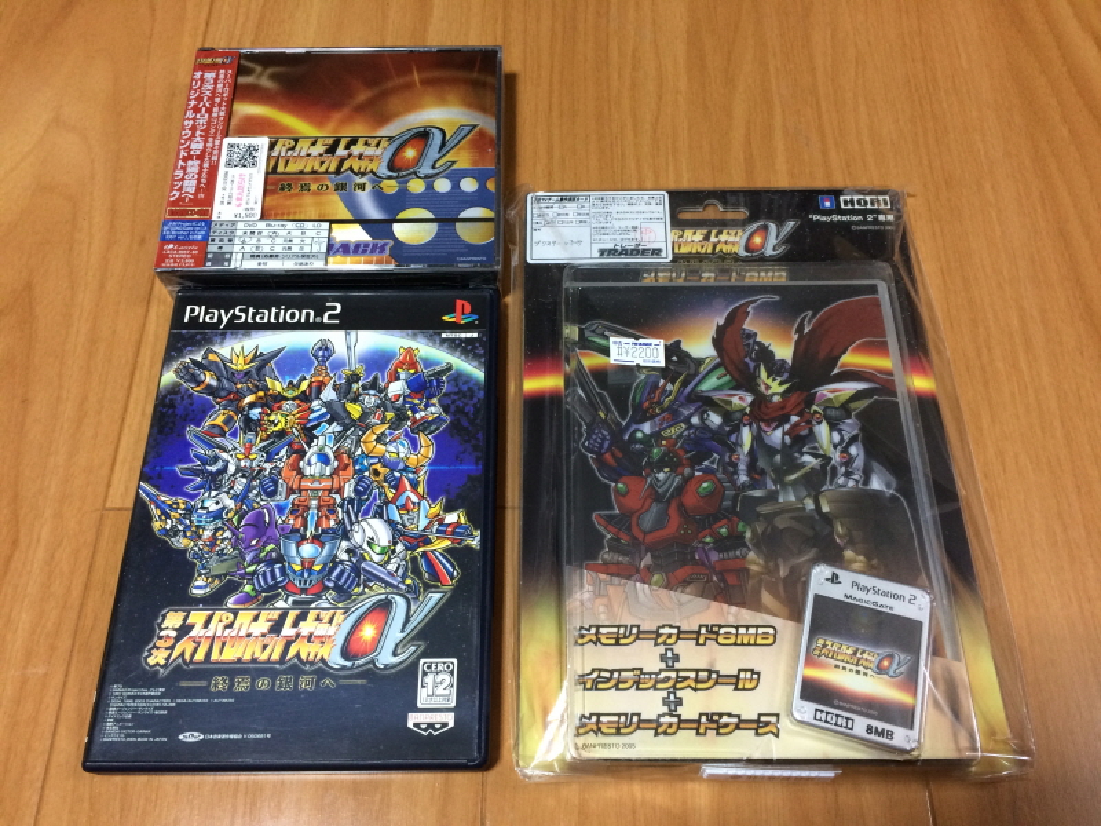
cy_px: 413
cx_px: 550
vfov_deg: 48.2
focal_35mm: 29
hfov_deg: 61.7
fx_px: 922
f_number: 2.2
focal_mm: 4.15
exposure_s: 1/30
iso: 125
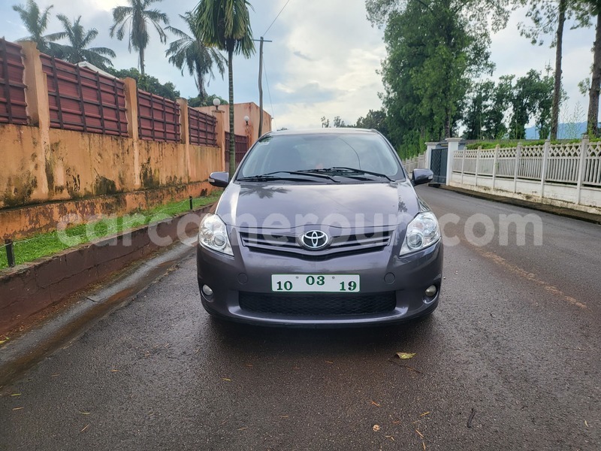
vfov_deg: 56.8
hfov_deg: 71.6
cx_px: 300
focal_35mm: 24
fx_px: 417
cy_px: 226
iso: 40
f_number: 1.8
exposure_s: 1/1000
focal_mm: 5
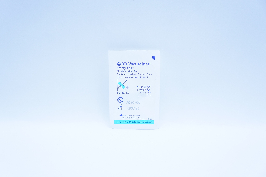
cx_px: 133
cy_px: 88
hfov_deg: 48.0
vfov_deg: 32.9
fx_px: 299
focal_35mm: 40
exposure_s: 1/200
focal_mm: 27
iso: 800
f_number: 5
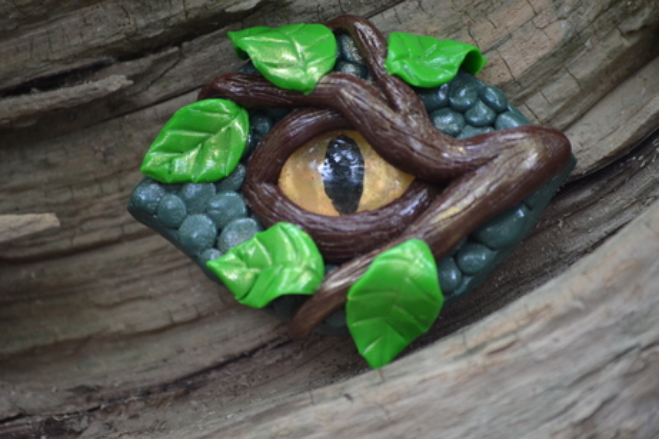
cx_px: 330
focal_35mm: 300
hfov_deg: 6.9
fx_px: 5489
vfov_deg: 4.6
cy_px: 220
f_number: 5.6
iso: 900
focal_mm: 200
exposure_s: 1/125
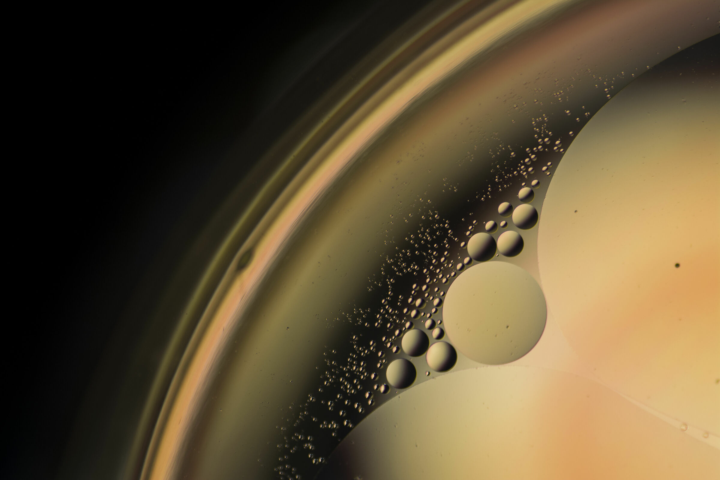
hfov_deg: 13.0
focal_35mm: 158
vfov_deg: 8.7
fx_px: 3150
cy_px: 240
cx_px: 360
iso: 125
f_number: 2.8
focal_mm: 105
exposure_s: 1/2.5
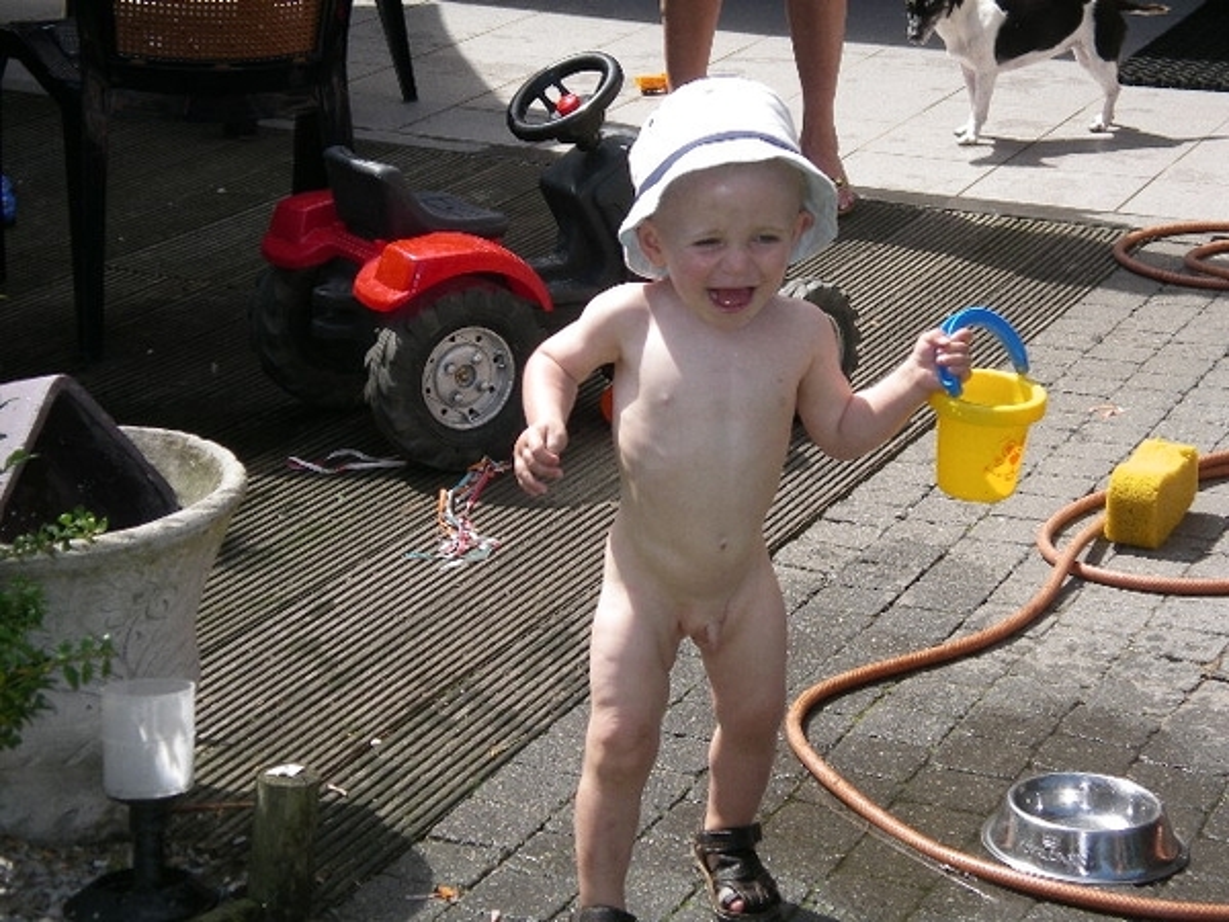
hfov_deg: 20.0
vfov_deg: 15.1
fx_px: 3479
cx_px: 614
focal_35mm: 98
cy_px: 461
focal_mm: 20.4
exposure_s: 1/500
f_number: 3.8
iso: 100
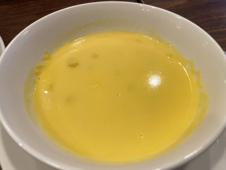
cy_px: 85
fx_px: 170
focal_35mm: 26
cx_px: 113
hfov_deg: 67.3
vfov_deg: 53.1
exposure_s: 1/100
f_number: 1.6
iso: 100
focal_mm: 4.2
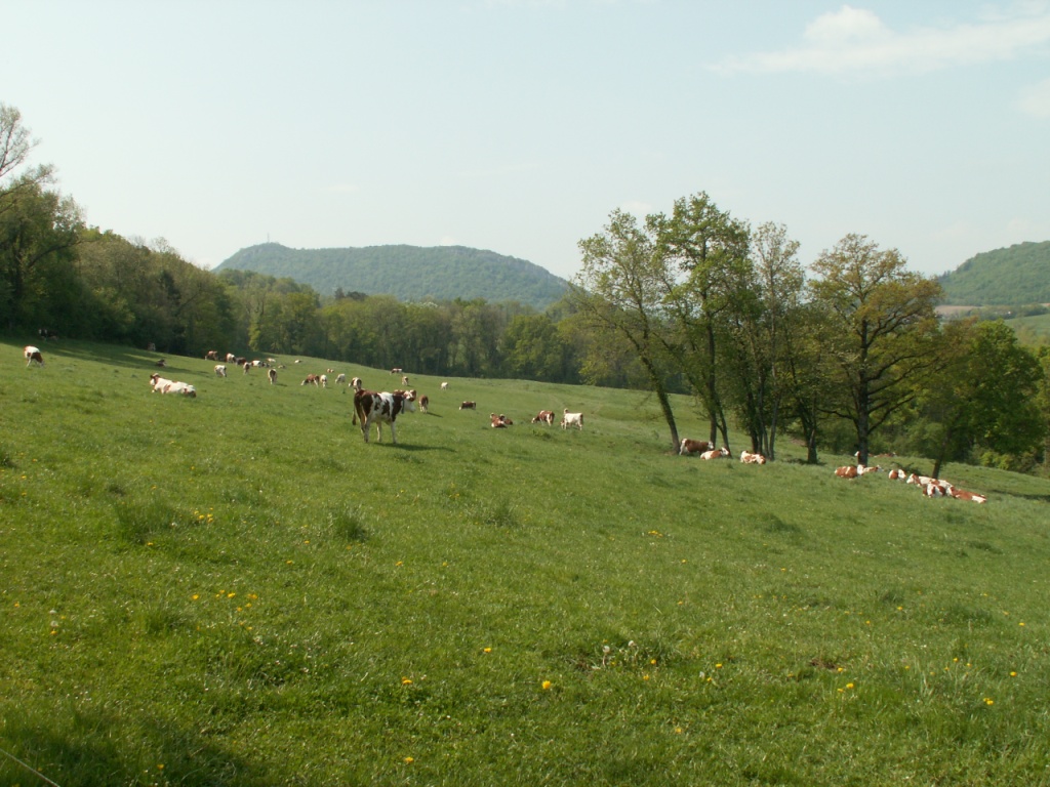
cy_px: 394
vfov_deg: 40.7
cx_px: 525
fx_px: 1062
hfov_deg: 52.6
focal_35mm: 35
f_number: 6.3
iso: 50
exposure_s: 1/200
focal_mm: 5.86
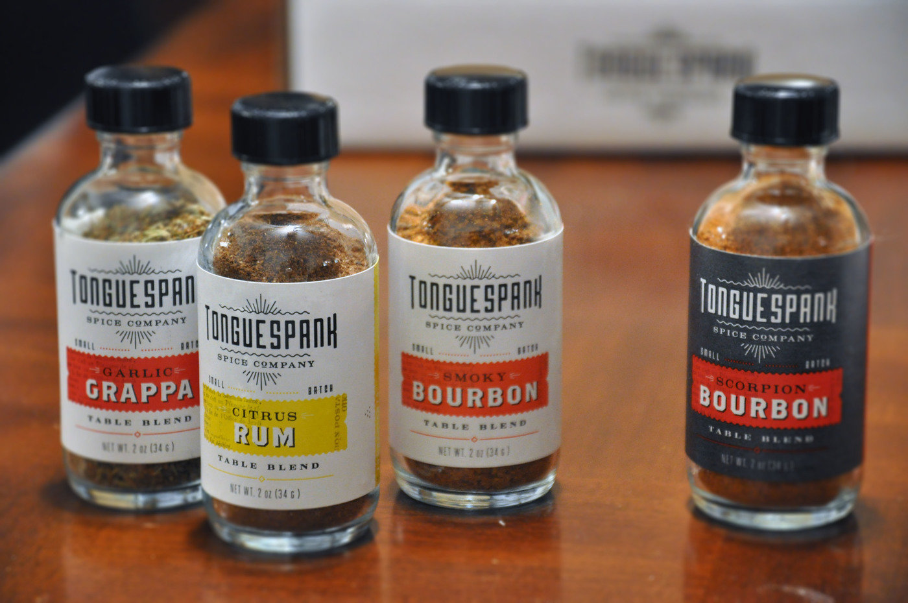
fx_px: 3968
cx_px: 454
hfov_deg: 13.1
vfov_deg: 8.7
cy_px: 302
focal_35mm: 158
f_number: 5.6
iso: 1600
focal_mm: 105
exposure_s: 1/10
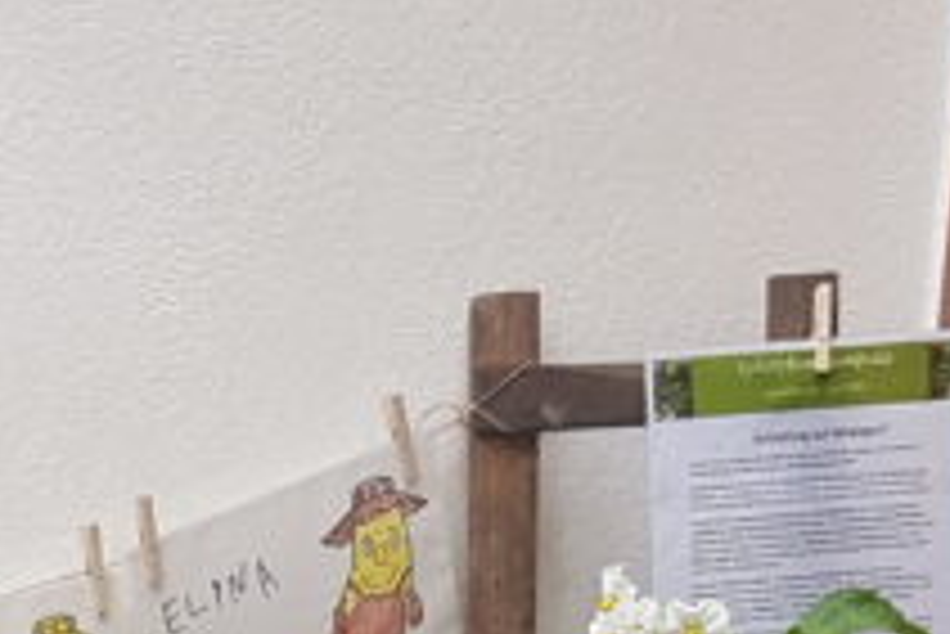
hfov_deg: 14.9
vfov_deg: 9.5
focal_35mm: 131
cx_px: -293
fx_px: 3459
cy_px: 1466
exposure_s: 1/136
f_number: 1.7
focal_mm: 4.2
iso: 40
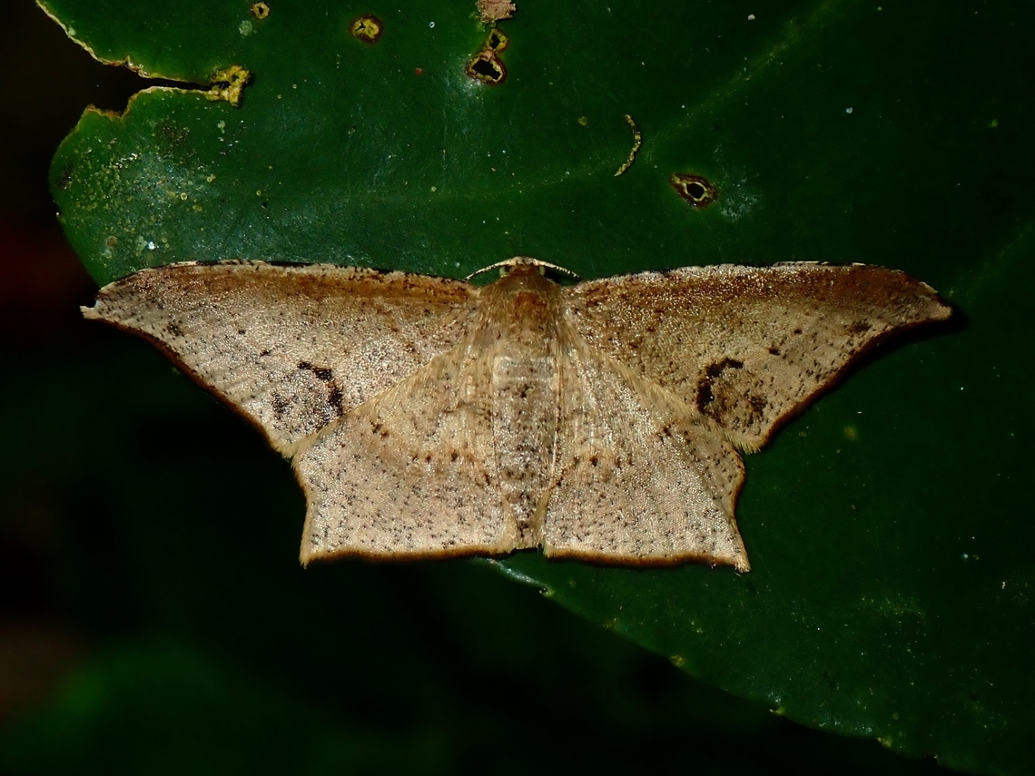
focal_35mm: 100
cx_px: 518
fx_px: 2990
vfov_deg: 14.8
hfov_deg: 19.6
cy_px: 388
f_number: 6.3
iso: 200
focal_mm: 18
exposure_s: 1/200
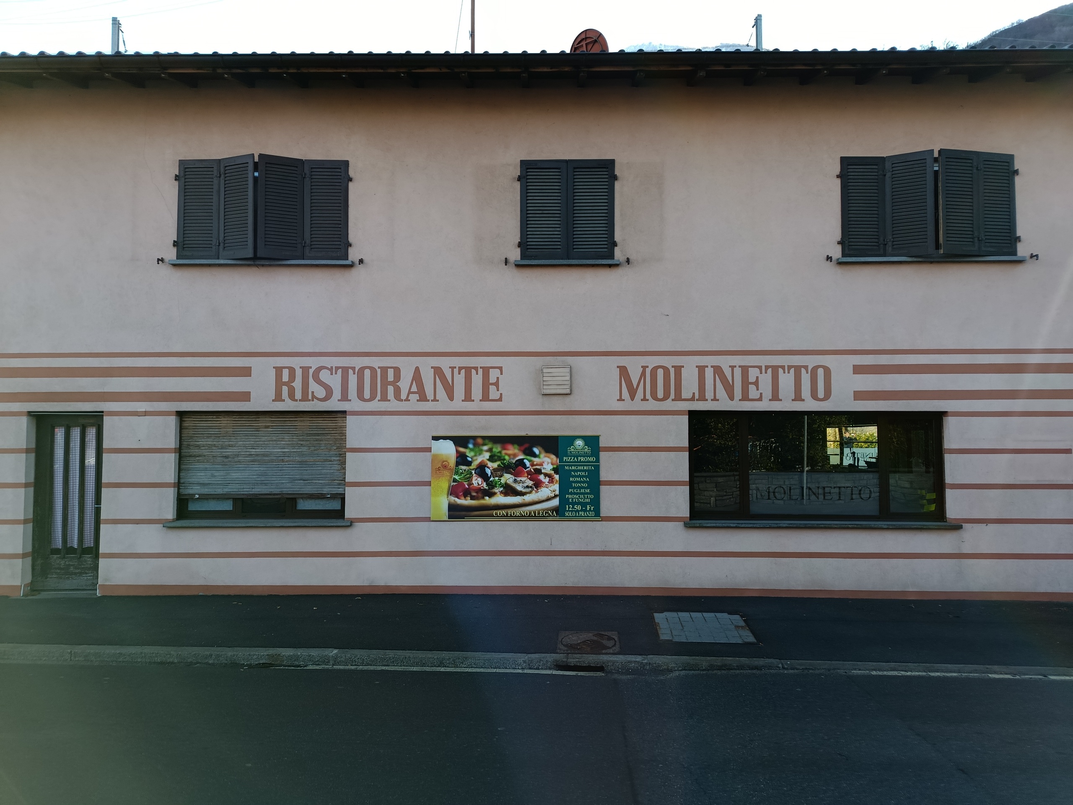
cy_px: 402
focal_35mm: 24
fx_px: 744
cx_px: 536
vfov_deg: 56.8
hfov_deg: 71.6
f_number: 1.7
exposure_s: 1/100
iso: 60
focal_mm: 5.24
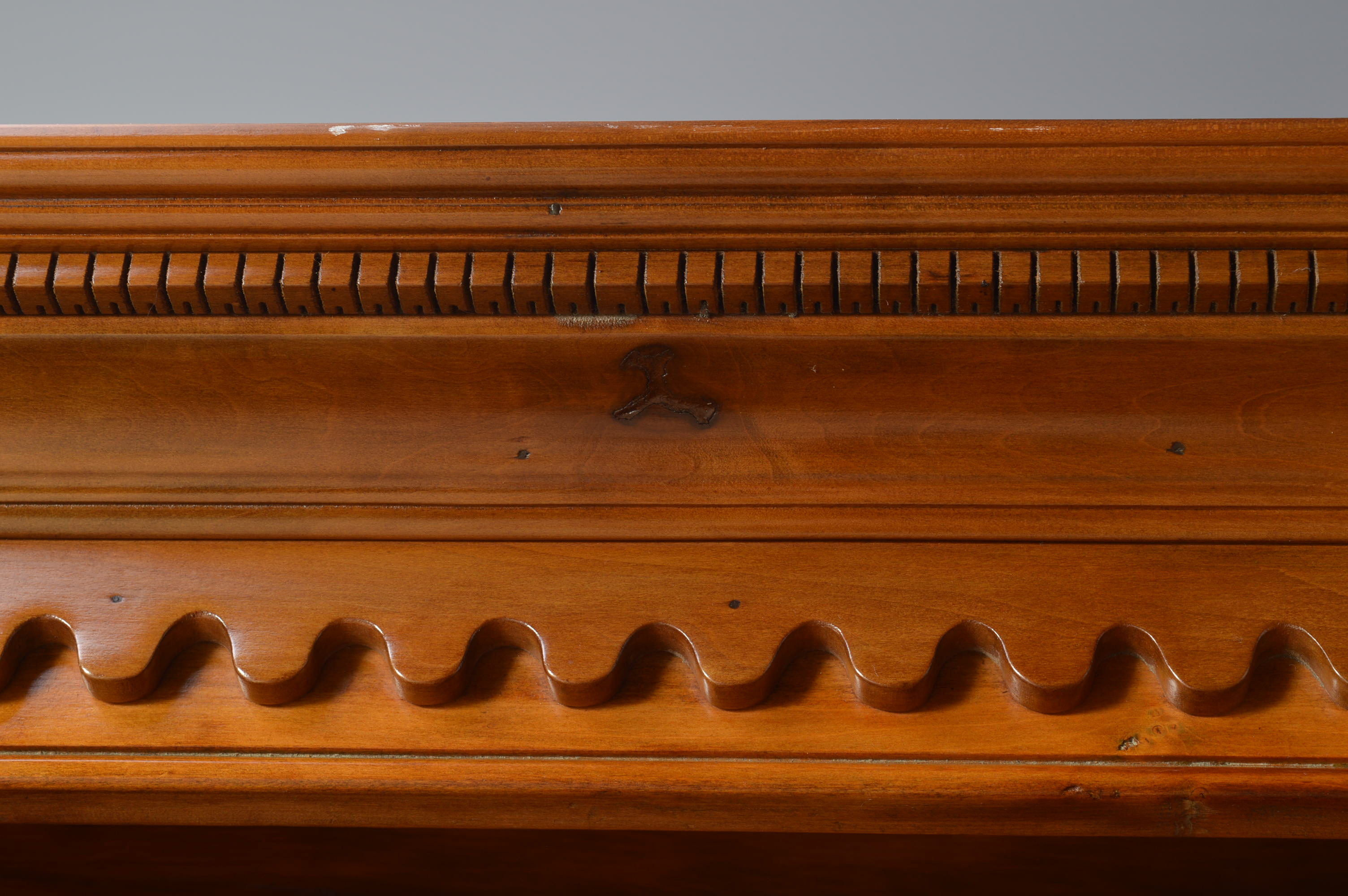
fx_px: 3086
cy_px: 448
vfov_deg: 16.5
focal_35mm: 82
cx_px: 674
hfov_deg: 24.6
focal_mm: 55
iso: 100
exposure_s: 1/160
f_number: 9
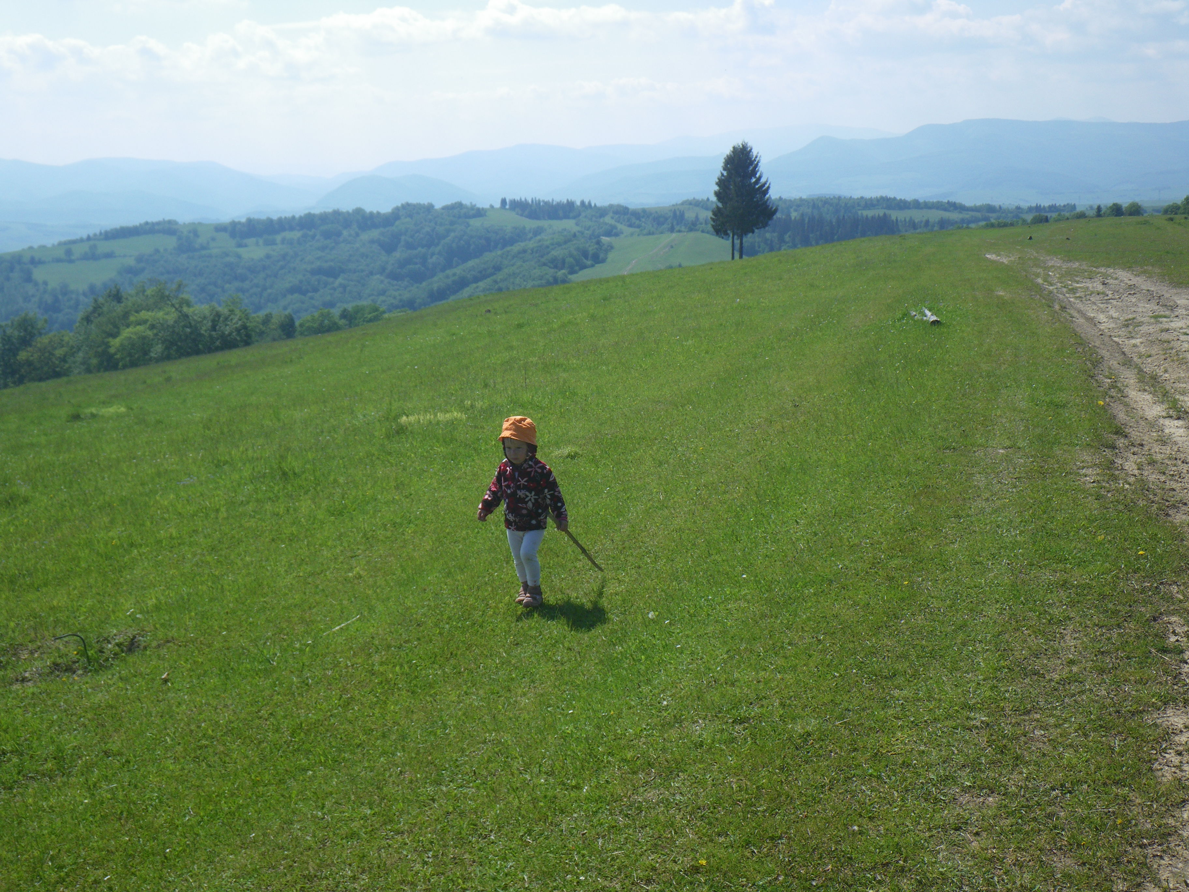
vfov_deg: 34.3
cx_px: 594
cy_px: 446
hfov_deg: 44.8
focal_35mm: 42
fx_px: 1443
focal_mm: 7.5
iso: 50
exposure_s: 1/320
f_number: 5
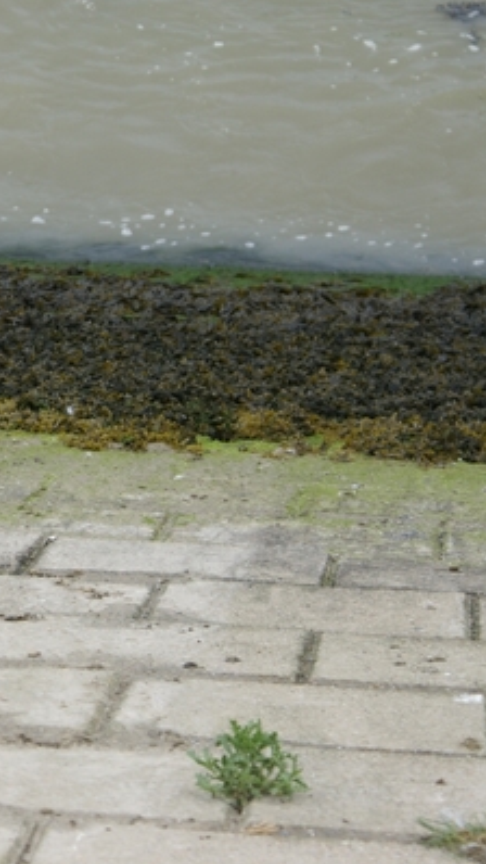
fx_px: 3801
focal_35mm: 166
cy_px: 432
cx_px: -82
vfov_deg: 13.0
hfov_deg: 7.3
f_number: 6.3
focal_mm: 70
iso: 100
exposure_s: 1/160
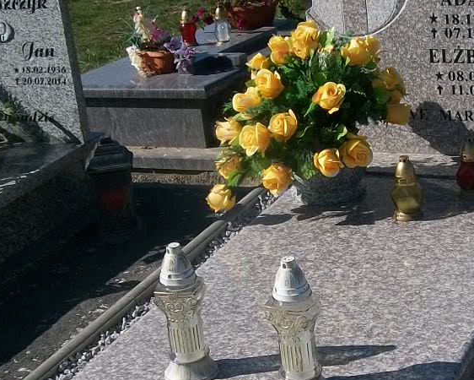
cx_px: 386
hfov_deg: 23.5
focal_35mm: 80
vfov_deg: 19.1
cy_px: 243
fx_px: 1123
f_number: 4.8
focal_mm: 6
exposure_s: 1/800
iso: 80
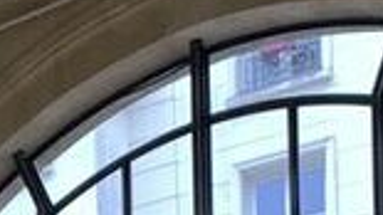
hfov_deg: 12.8
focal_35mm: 165
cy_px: 877
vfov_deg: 6.1
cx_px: -58
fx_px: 1675
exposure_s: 1/100
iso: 50
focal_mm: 4.25
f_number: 1.8
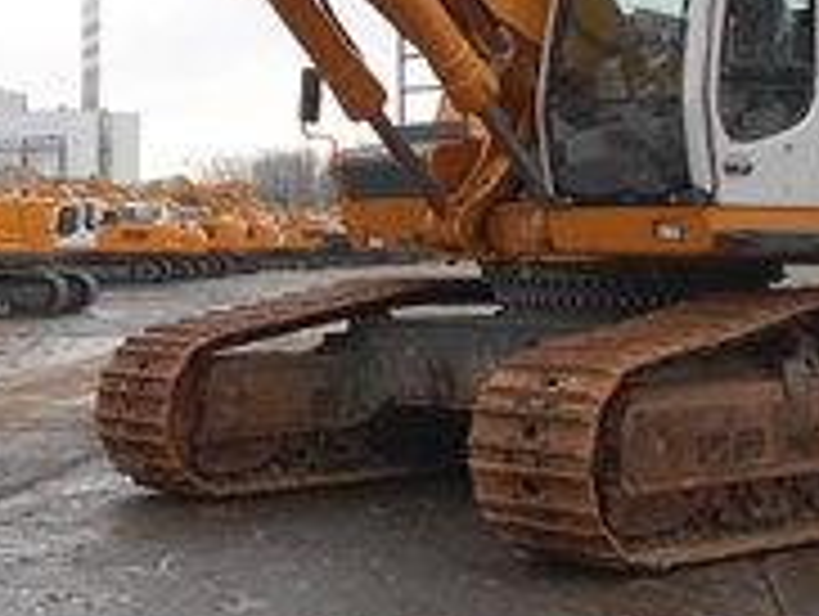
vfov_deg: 20.0
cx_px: 184
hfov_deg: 26.2
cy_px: 108
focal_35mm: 73
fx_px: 1729
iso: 80
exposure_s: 1/200
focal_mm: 4.6
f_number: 3.2
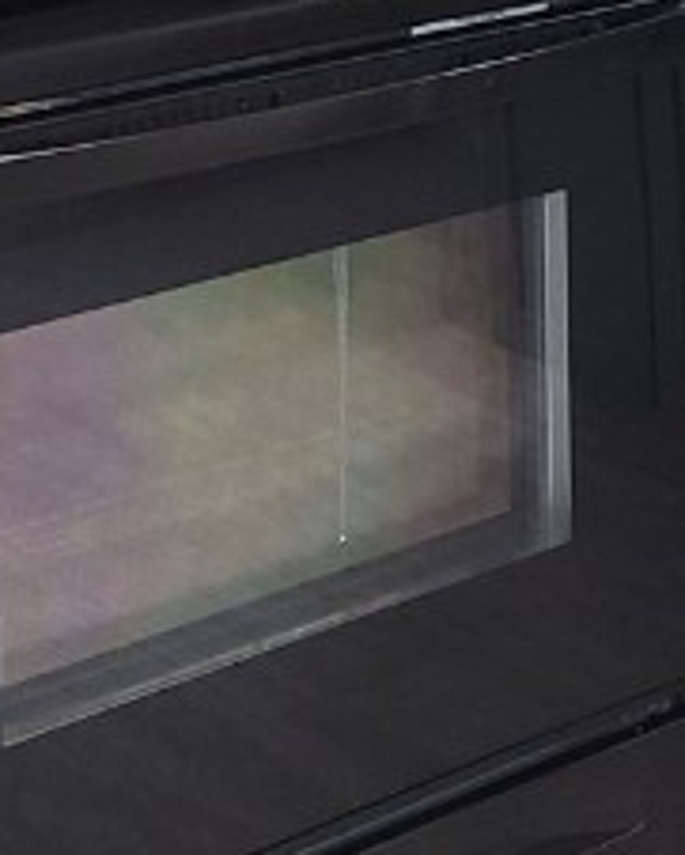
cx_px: 935
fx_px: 2912
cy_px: -412
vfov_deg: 15.5
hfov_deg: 12.9
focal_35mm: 115
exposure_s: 1/60
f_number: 1.8
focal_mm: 5.4
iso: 125
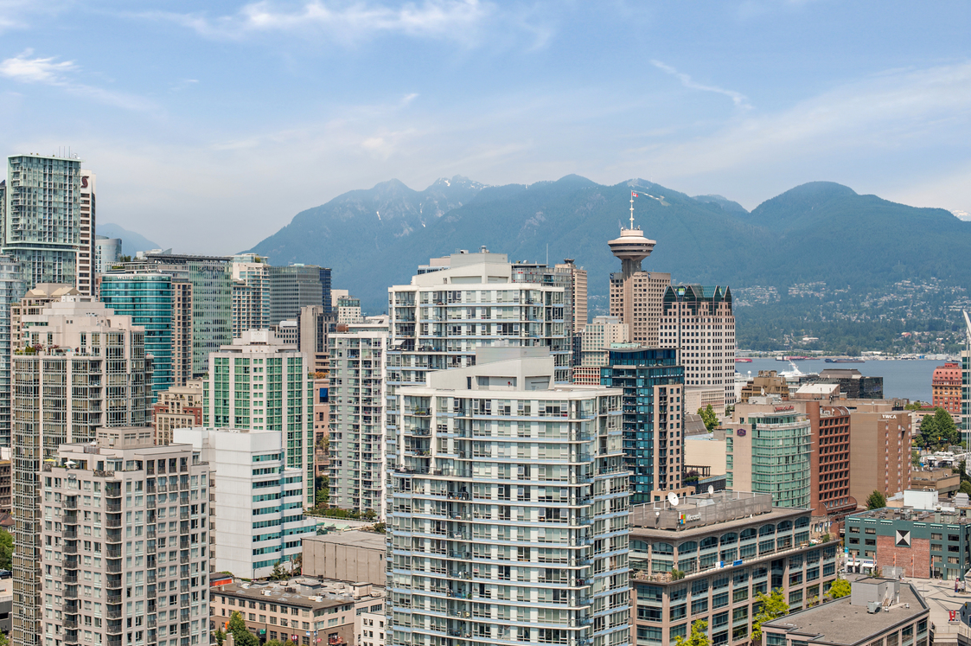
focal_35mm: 57
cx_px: 431
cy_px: 328
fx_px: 1536
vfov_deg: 23.7
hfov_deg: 35.0
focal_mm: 50
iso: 200
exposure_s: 1/400
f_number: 8
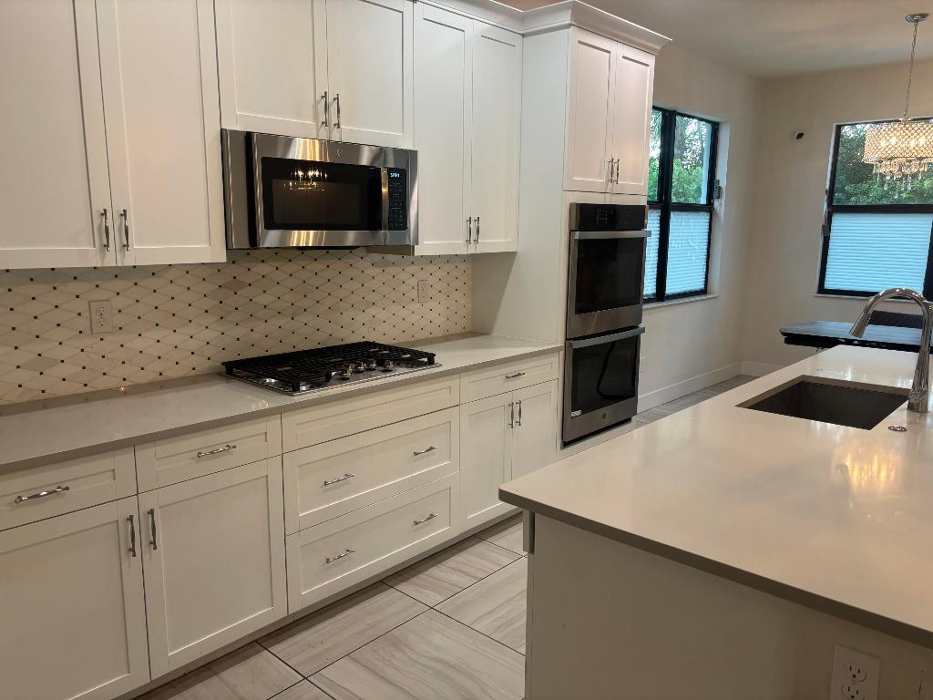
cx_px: 466
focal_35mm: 26
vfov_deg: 53.1
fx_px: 701
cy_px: 350
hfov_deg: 67.3
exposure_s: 1/120
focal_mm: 5.96
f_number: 1.6
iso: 125
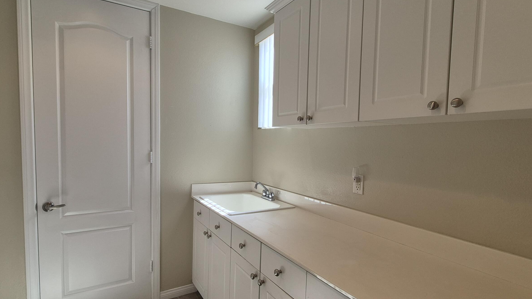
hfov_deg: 92.6
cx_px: 253
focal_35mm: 18
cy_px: 161
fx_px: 254
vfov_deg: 60.9
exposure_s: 1/120
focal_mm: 1.74
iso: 64
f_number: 2.2
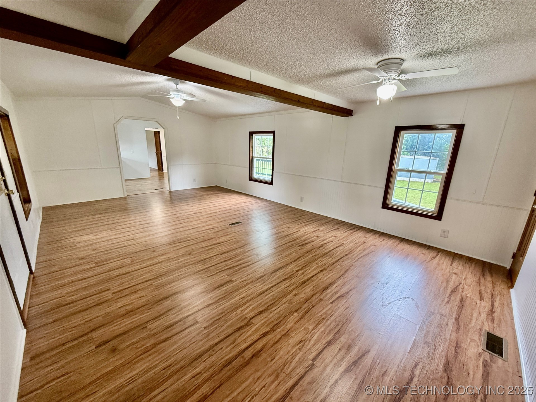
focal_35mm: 14
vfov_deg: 85.7
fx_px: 217
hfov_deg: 102.1
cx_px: 268
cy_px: 201
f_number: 2.2
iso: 320
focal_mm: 2.22
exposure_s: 1/120
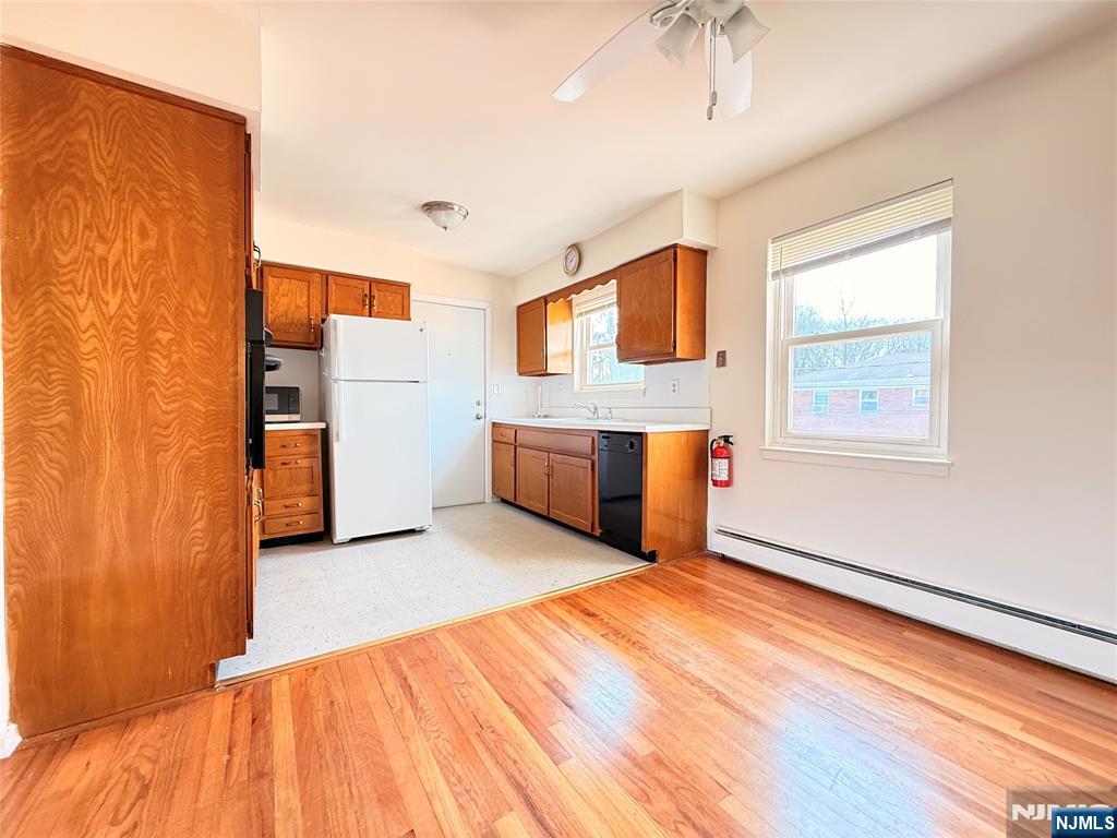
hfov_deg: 102.1
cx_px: 558
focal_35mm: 14
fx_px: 452
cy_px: 419
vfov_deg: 85.7
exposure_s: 1/60
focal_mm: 2.22
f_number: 2.2
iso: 320
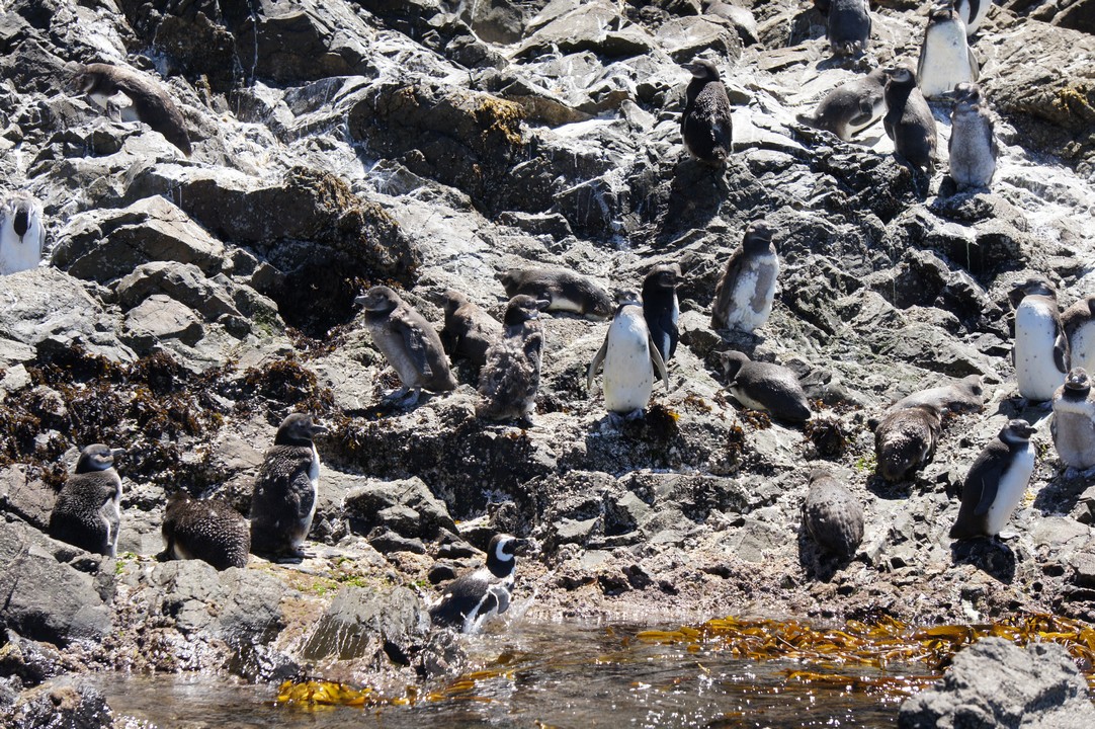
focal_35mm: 134
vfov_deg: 10.3
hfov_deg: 15.4
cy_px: 364
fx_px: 4058
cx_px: 548
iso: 200
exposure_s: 1/320
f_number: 7.1
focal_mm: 89
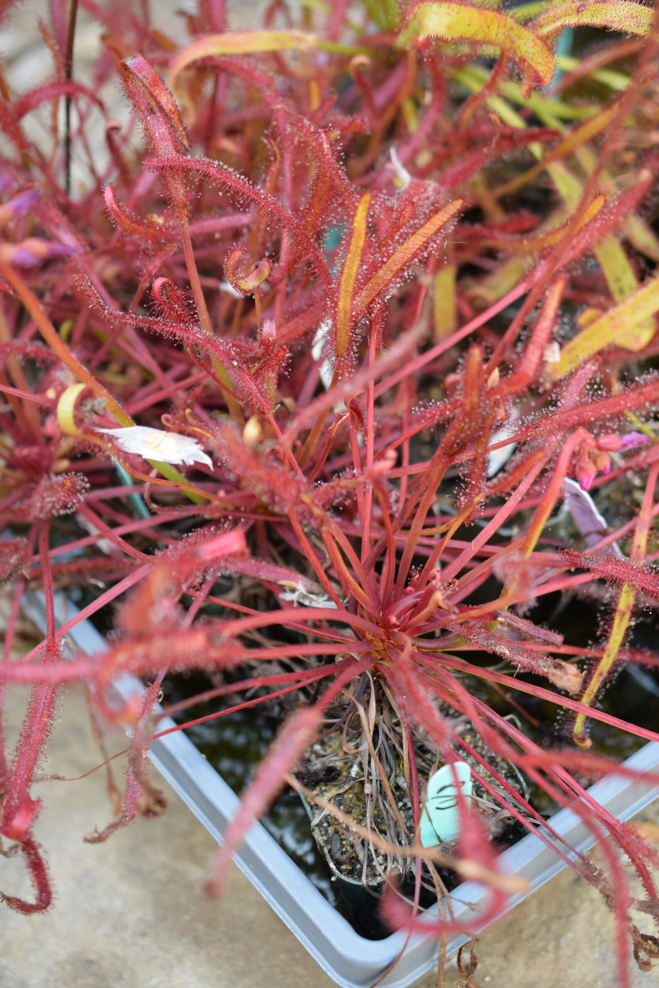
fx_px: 1647
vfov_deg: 33.4
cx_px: 330
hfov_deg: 22.6
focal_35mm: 60
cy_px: 494
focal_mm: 40
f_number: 3.2
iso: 800
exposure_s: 1/320
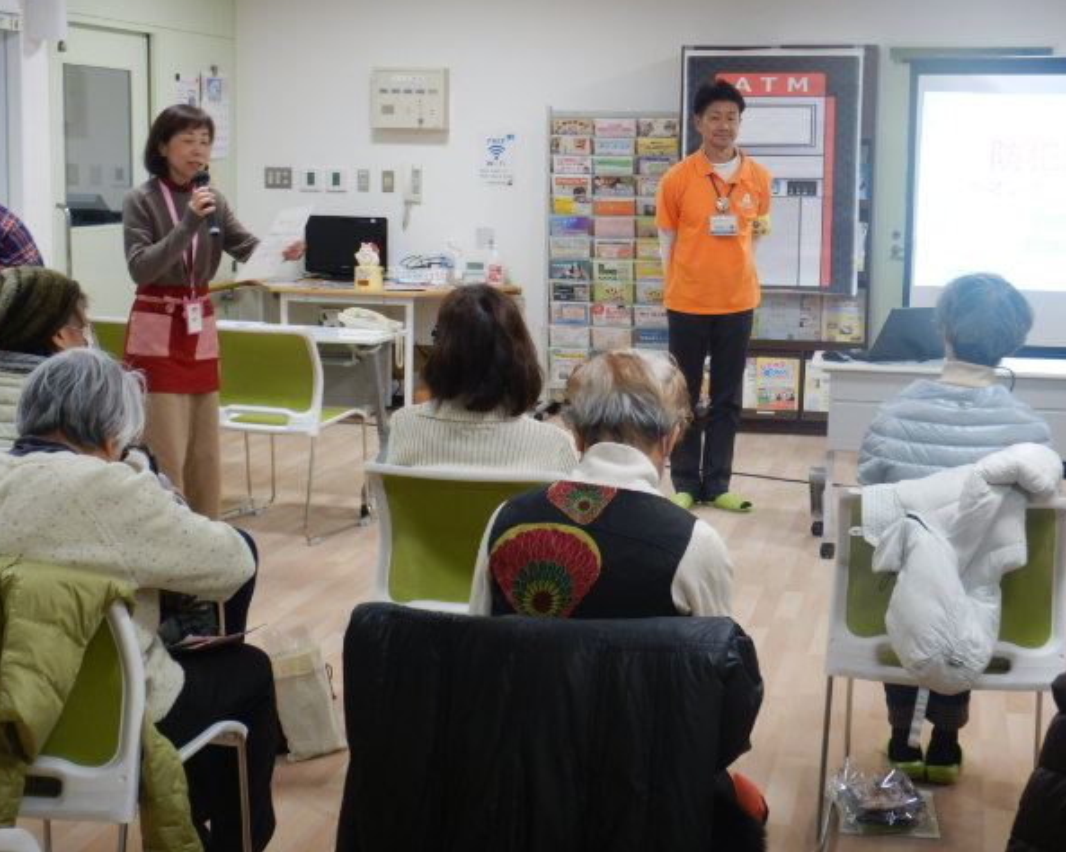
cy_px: 422
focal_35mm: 59
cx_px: 555
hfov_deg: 32.0
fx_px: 1861
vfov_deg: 25.8
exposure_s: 1/30
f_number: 4.4
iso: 250
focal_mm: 10.1
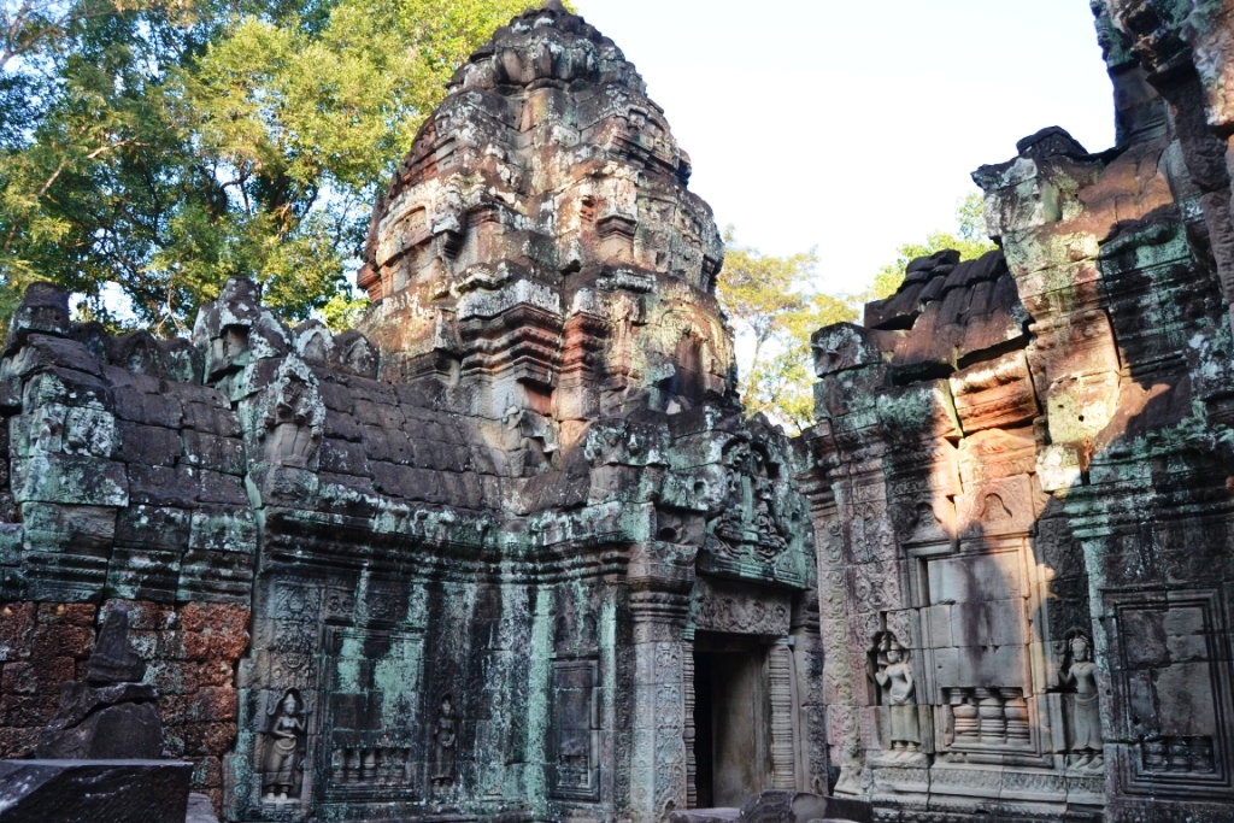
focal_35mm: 27
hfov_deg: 67.4
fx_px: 926
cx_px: 617
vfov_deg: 47.9
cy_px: 412
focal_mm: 18
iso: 180
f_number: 5.6
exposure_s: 1/125
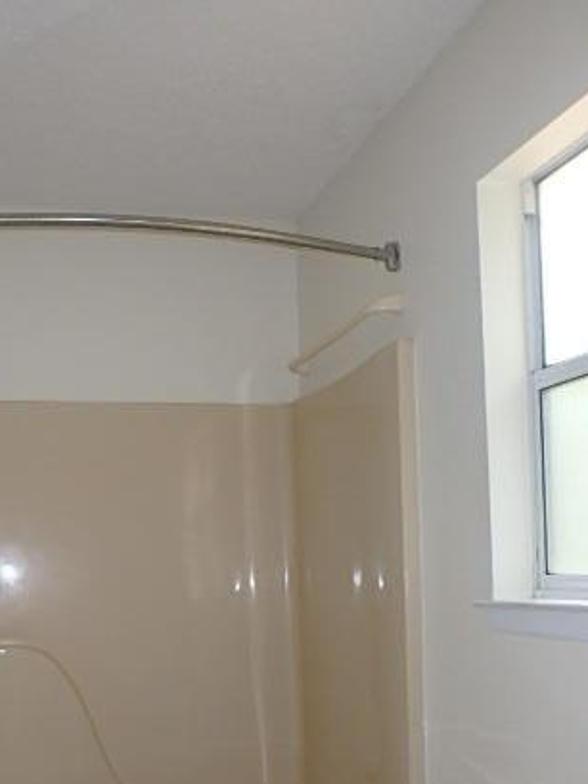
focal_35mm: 36
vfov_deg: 50.0
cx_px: 151
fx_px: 815
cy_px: 552
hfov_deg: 38.7
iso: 400
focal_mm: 4
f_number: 3.8
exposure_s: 1/30
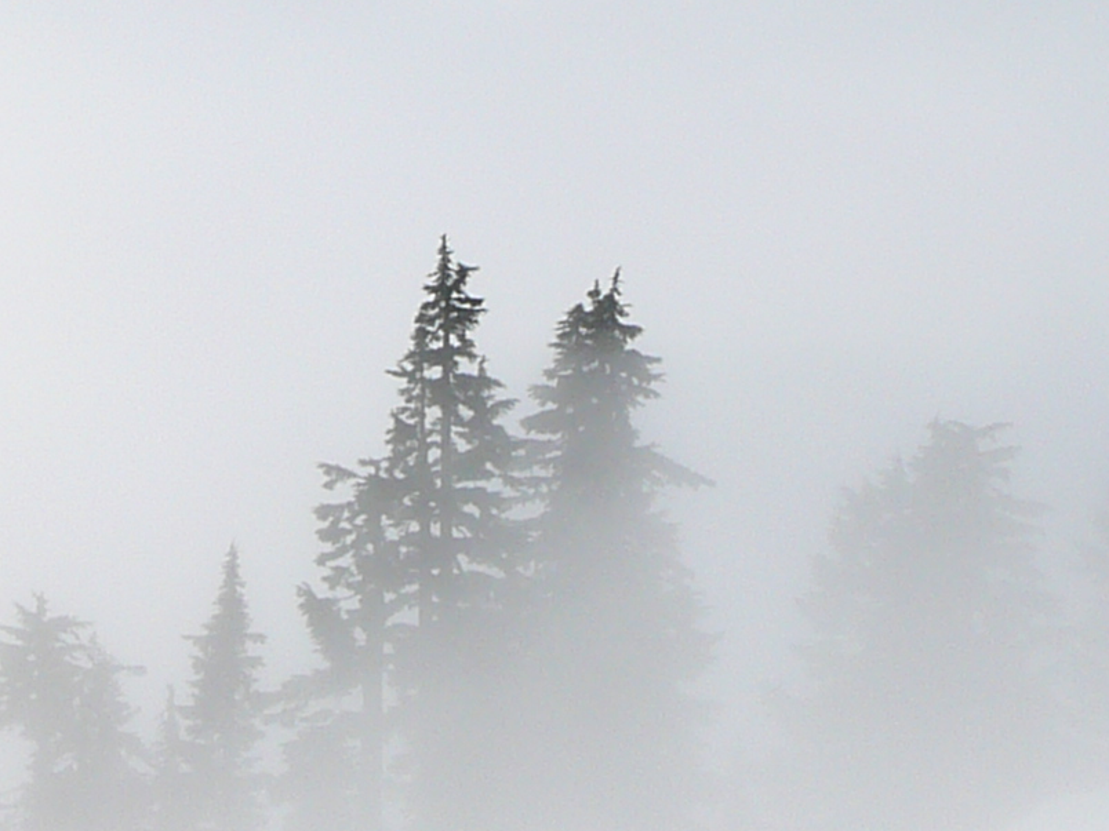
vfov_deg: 9.5
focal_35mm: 156
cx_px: 254
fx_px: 4998
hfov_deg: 12.6
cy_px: 113
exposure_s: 1/800
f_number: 5.6
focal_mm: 7.3
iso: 80
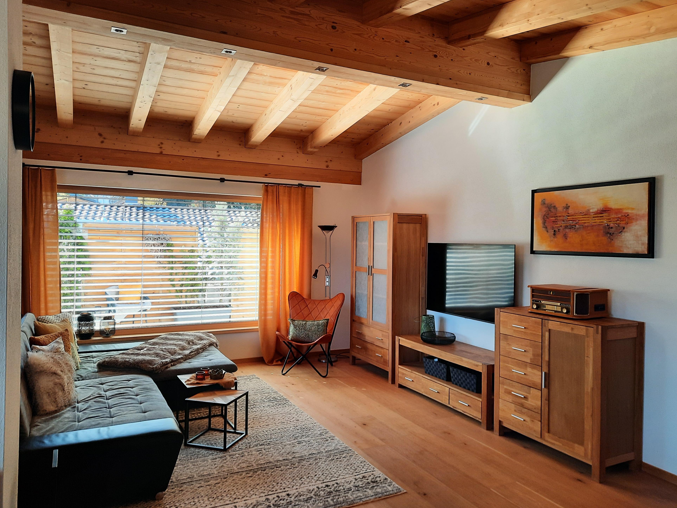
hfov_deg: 67.3
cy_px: 251
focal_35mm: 26
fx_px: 509
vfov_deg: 53.1
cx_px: 349
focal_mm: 4.6
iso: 50
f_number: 2
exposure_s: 1/50
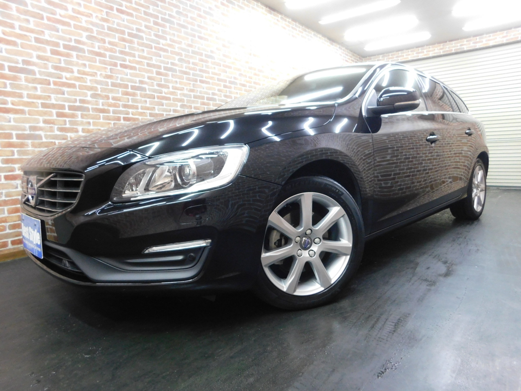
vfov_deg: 58.9
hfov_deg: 73.9
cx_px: 260
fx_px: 346
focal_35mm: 23
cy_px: 196
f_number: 3
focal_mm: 4
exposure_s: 1/15
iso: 400
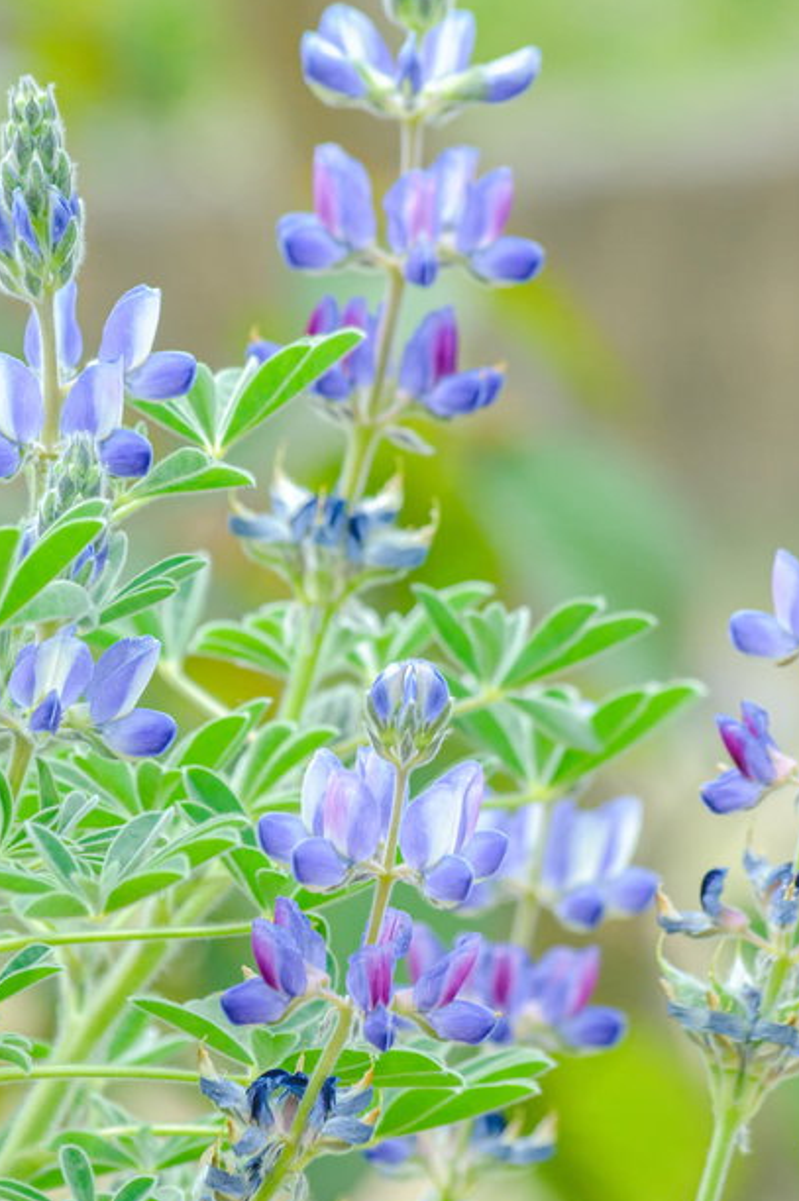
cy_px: 571
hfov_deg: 3.8
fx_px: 11992
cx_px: 342
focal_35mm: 360
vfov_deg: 5.7
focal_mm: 195
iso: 200
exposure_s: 1/640
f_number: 9
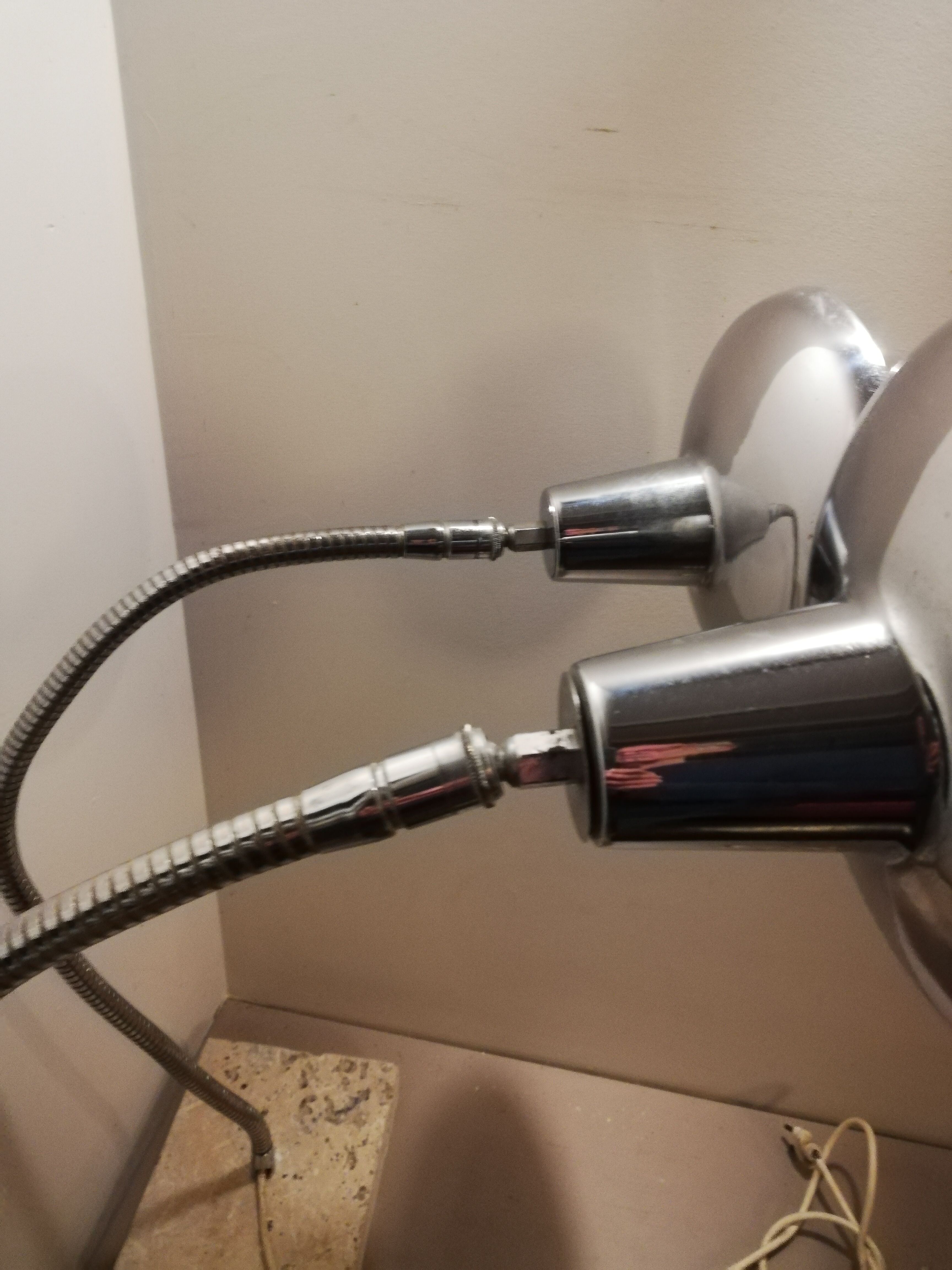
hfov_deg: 53.1
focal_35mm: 26
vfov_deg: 67.3
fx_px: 953
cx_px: 476
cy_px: 635
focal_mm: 3.81
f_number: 2.2
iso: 640
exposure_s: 1/16.7
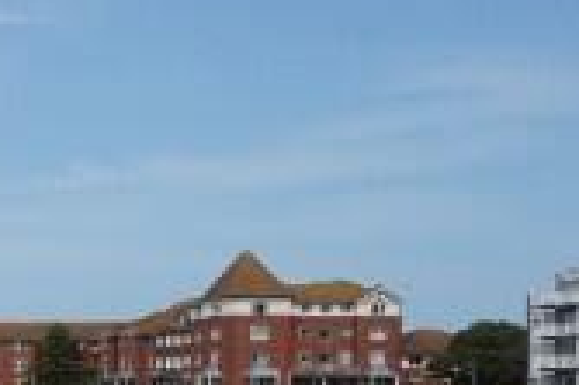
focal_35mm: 92
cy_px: 434
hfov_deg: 13.1
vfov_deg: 14.5
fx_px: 1478
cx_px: -971
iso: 100
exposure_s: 1/200
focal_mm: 10
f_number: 11
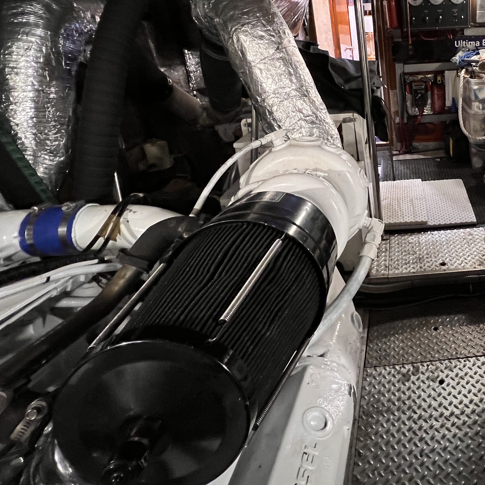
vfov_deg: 64.1
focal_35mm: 23
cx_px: 437
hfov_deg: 57.7
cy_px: 134
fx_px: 365
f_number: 1.8
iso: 800
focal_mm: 1.57
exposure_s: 1/60
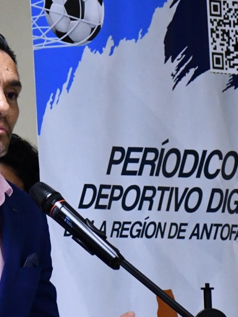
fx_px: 2759
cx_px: -16
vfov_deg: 6.6
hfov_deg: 4.9
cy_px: 128
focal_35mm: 301
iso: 3200
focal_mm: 66
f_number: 5
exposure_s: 1/80
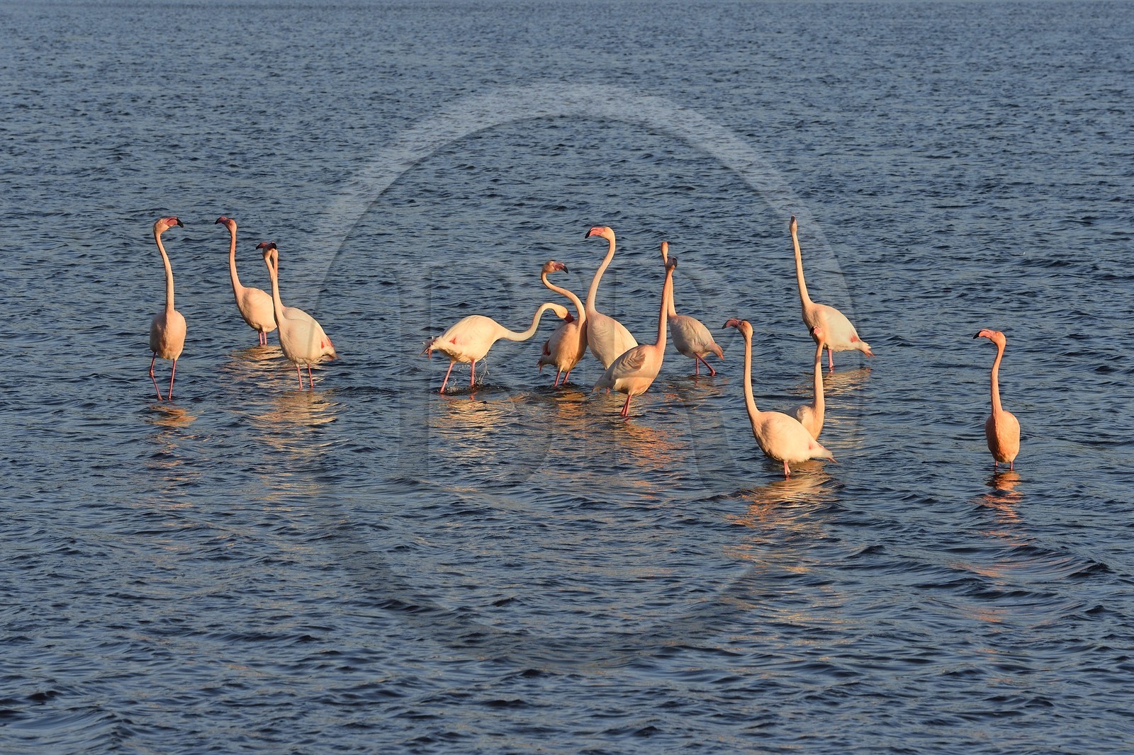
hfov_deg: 10.3
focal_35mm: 200
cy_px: 378
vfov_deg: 6.9
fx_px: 6298
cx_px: 567
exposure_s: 1/500
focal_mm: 200
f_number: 11
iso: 400
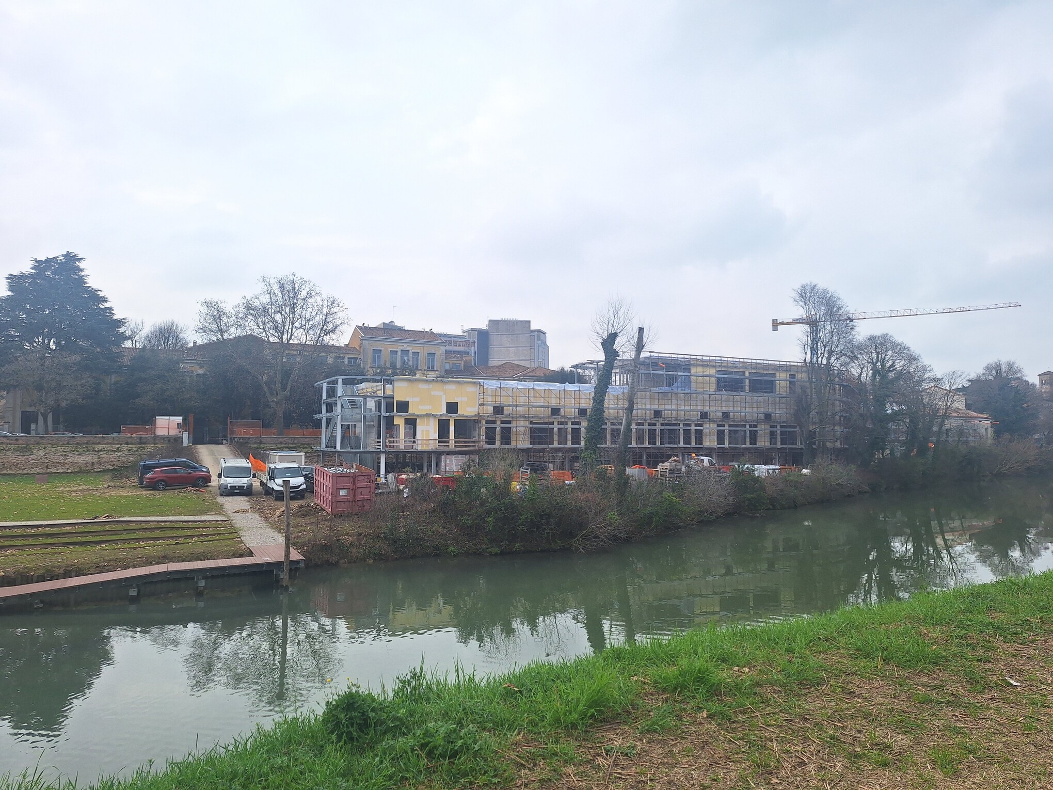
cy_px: 395
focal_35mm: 23
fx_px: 700
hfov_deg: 73.9
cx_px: 526
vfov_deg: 58.9
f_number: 1.8
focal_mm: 5.54
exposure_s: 1/1244
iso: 40
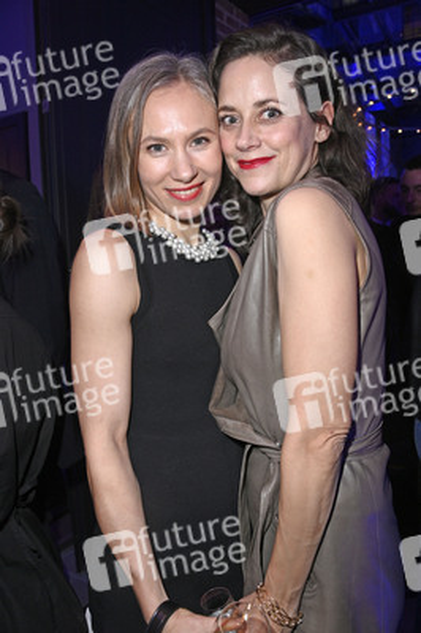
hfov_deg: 46.3
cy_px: 316
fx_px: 492
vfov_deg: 65.5
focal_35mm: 28
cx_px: 210
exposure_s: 1/100
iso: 1250
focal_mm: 28
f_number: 5.6
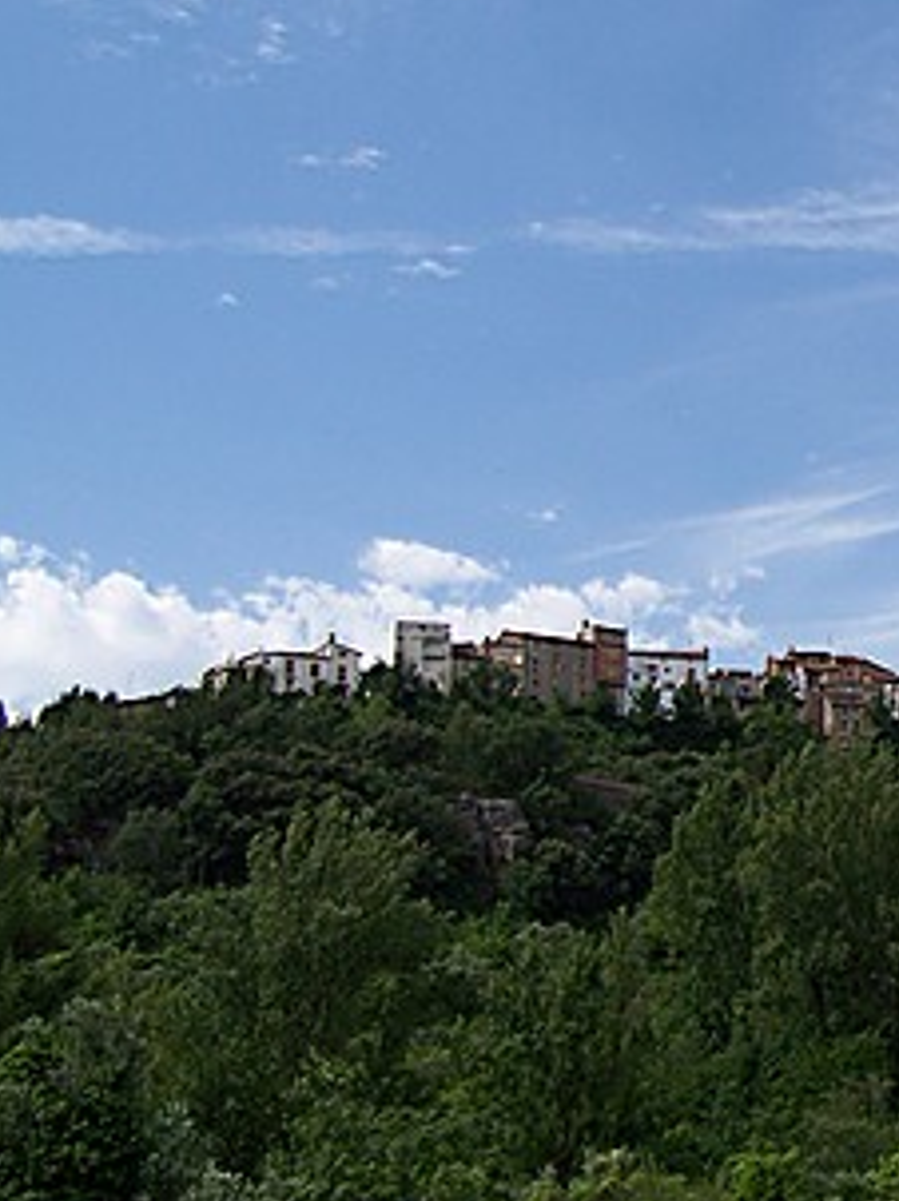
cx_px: 963
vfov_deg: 30.7
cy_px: 614
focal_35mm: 63
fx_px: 2185
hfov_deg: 22.1
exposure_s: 1/640
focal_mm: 6.3
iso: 64
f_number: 4
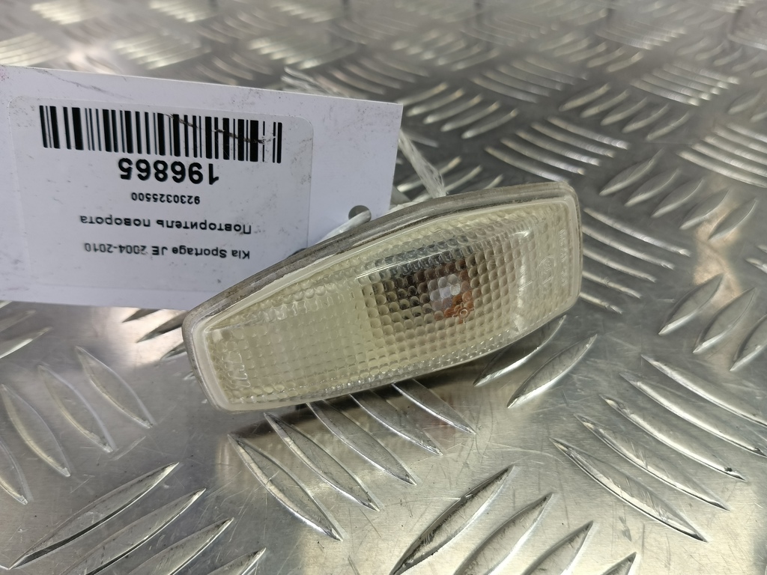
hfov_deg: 73.9
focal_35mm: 23
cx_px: 384
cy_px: 288
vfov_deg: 58.9
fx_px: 510
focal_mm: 4.11
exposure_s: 1/50
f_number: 1.6
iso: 87
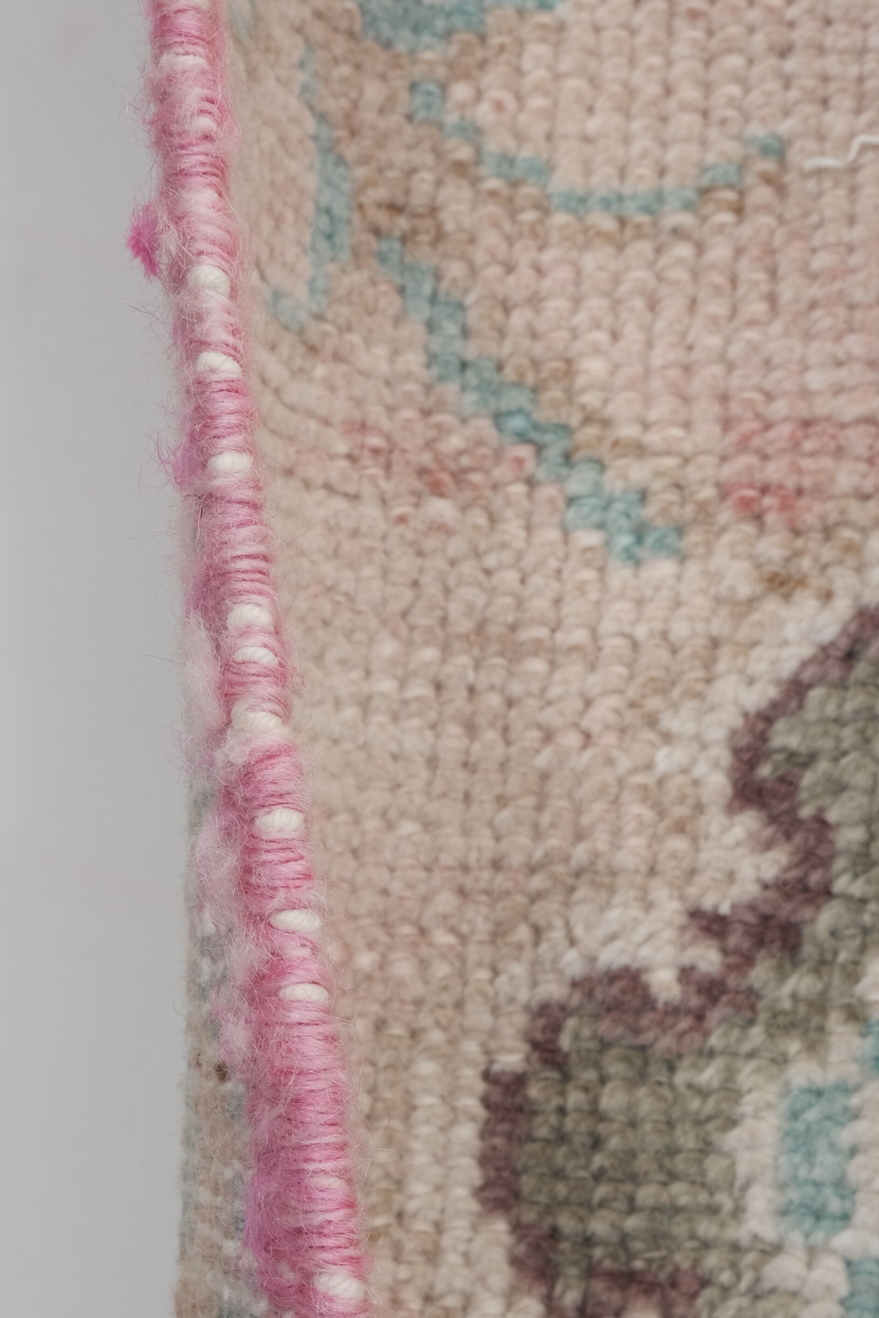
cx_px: 291
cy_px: 825
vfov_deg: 27.6
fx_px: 2674
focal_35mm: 73
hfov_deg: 18.6
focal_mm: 31.5
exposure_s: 1/160
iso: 160
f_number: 13
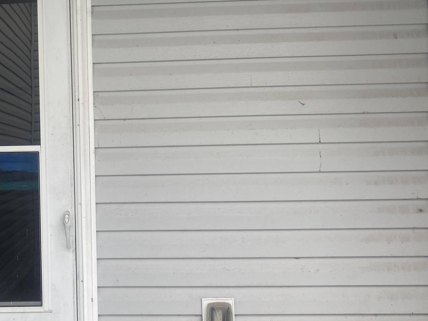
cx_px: 98
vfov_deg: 32.9
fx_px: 544
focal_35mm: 44
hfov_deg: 41.4
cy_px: 162
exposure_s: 1/232
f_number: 1.8
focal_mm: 4.25
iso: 32
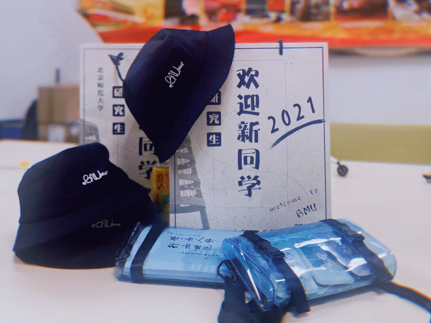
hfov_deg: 36.2
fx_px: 660
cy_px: 163
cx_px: 217
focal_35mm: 53
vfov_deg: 27.5
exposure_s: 1/33
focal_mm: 6
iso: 100
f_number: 2.4
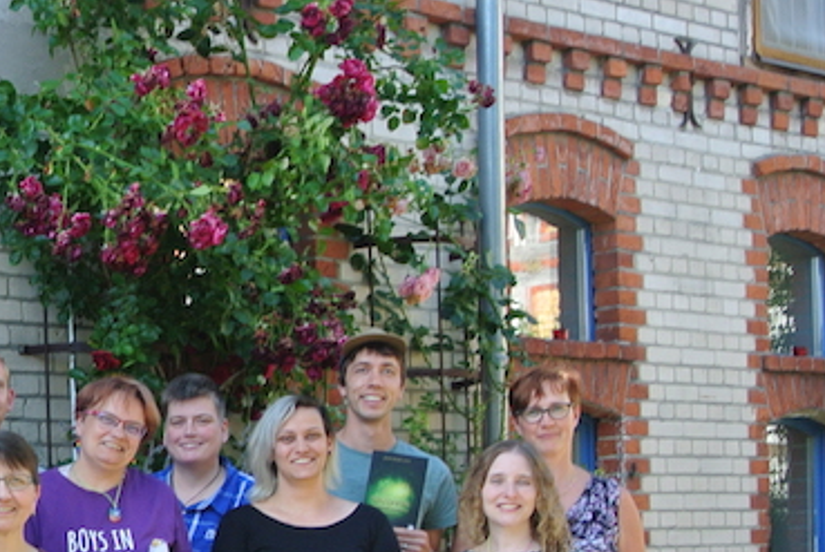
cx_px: -121
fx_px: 2294
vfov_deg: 13.3
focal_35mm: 100
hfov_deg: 19.4
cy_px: 678
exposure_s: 1/100
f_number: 4
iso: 100
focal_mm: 13.6
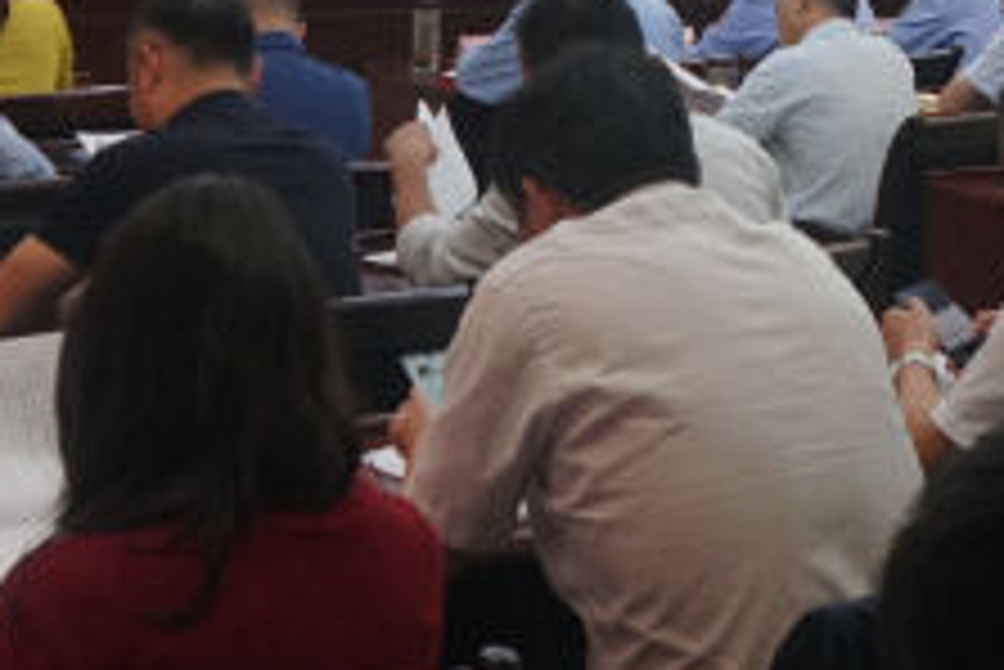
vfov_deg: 14.9
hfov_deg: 23.3
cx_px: 810
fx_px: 2400
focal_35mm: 86
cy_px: -301
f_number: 4
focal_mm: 16
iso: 1250
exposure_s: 1/160
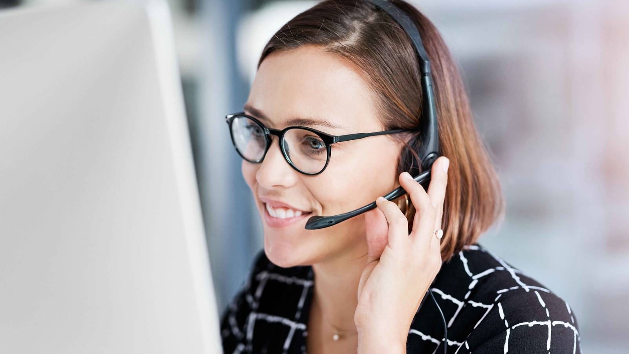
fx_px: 1501
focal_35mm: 90
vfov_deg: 13.4
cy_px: 211
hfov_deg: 23.7
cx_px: 317
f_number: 2
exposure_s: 1/400
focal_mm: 85
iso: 250
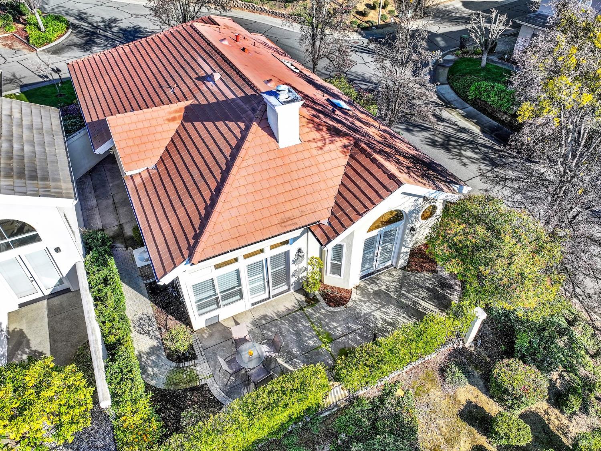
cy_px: 226
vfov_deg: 56.8
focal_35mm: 24
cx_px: 300
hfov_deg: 71.6
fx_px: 417
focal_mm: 12.3
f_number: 2.8
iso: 260
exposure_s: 1/2500
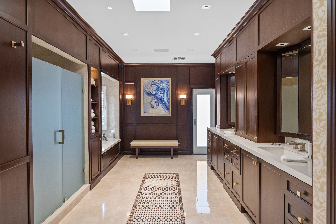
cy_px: 112
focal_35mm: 23
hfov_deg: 76.1
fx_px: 215
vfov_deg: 55.1
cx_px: 168
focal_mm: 23
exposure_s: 1/2.5
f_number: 8
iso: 500
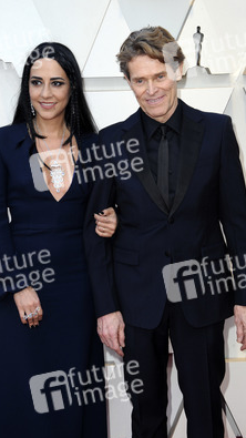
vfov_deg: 24.5
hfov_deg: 13.9
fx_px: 1010
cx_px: 119
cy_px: 221
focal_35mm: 87
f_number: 8
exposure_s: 1/250
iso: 800
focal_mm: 82
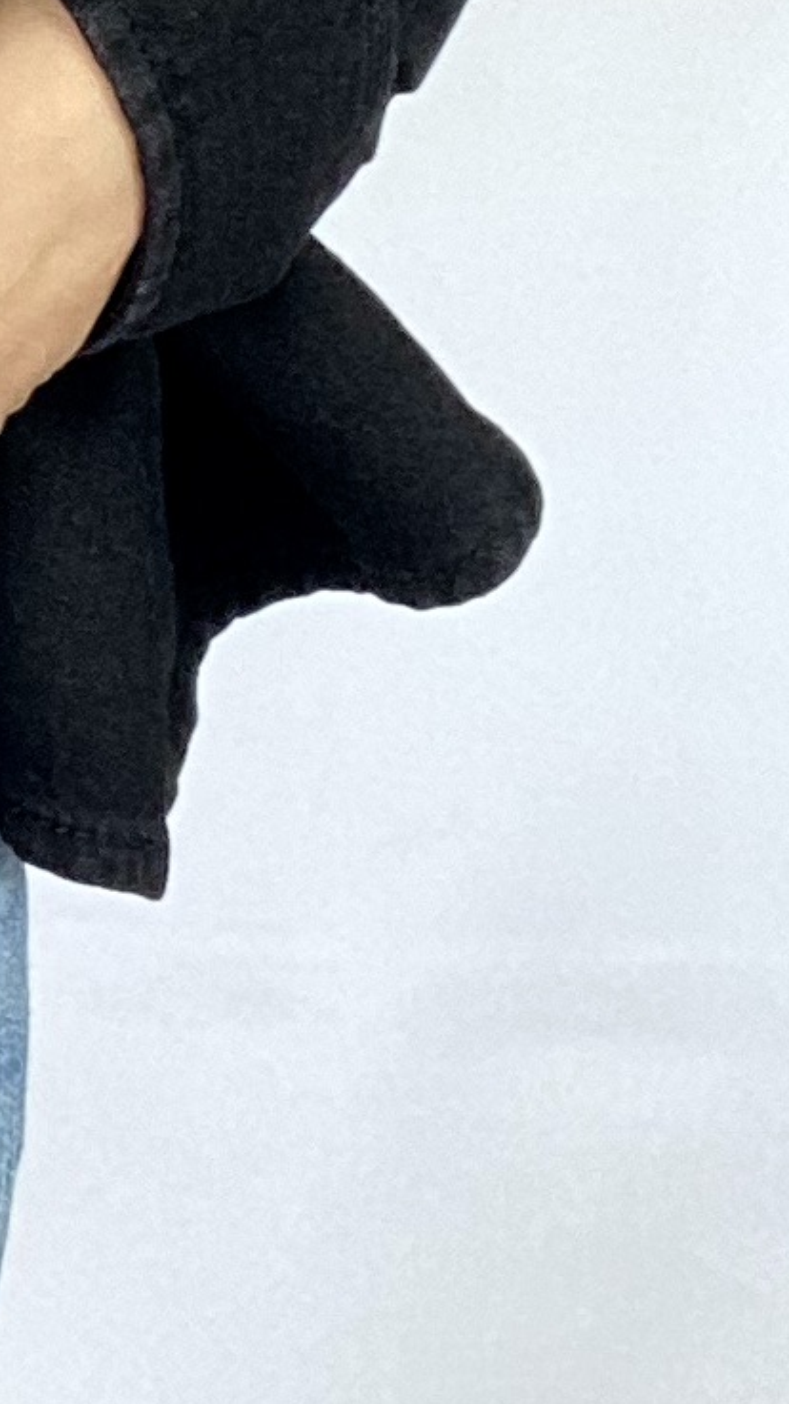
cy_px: -339
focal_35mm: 137
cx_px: -1391
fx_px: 5101
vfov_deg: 15.1
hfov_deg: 7.9
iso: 125
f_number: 2.2
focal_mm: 2.71
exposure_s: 1/60
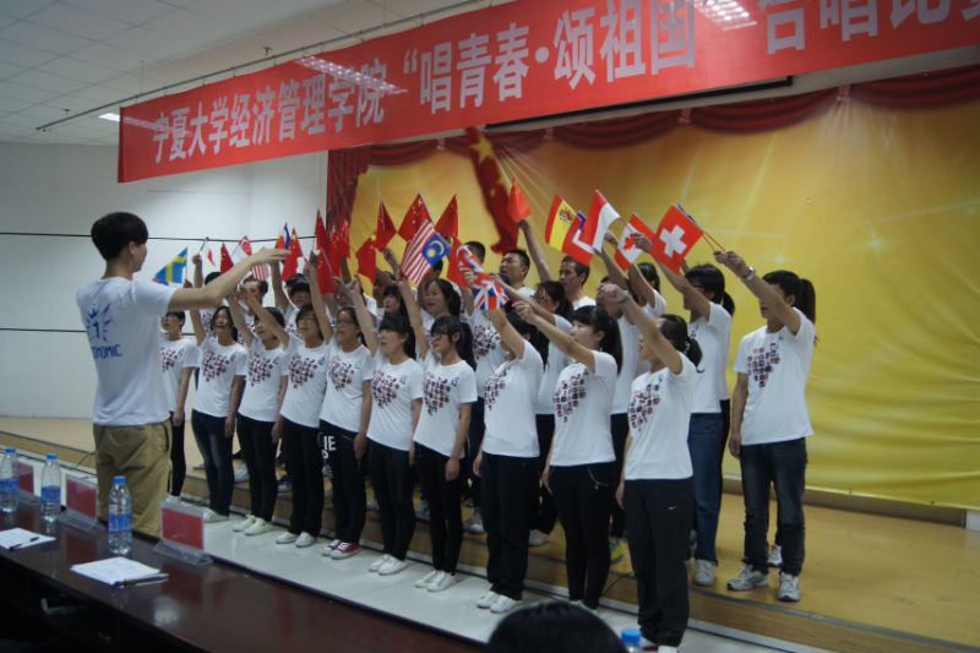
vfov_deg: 43.6
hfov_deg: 61.9
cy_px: 326
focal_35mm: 30
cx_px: 490
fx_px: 816
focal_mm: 20
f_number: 3.5
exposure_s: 1/30
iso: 640
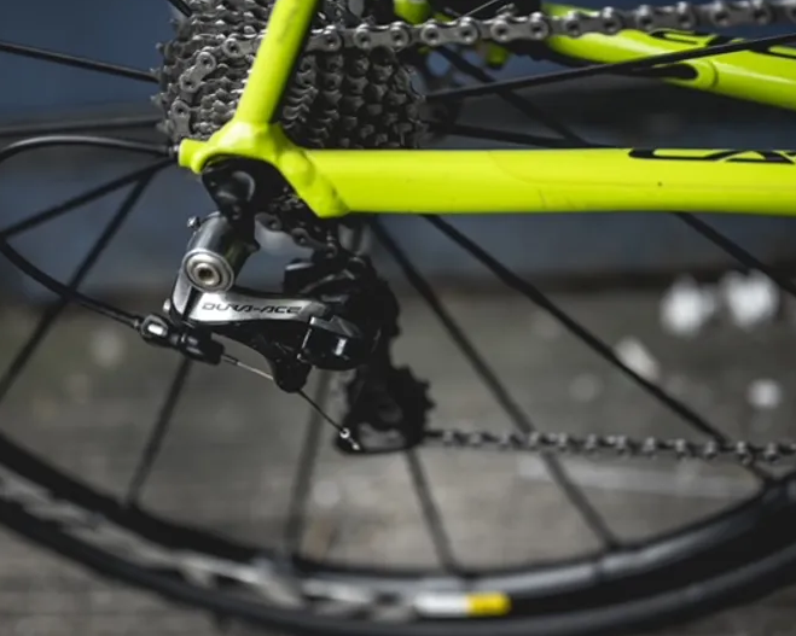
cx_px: 442
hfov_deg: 33.0
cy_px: 314
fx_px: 1343
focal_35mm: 57
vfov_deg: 26.7
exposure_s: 1/1000
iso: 200
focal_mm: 50
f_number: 1.8
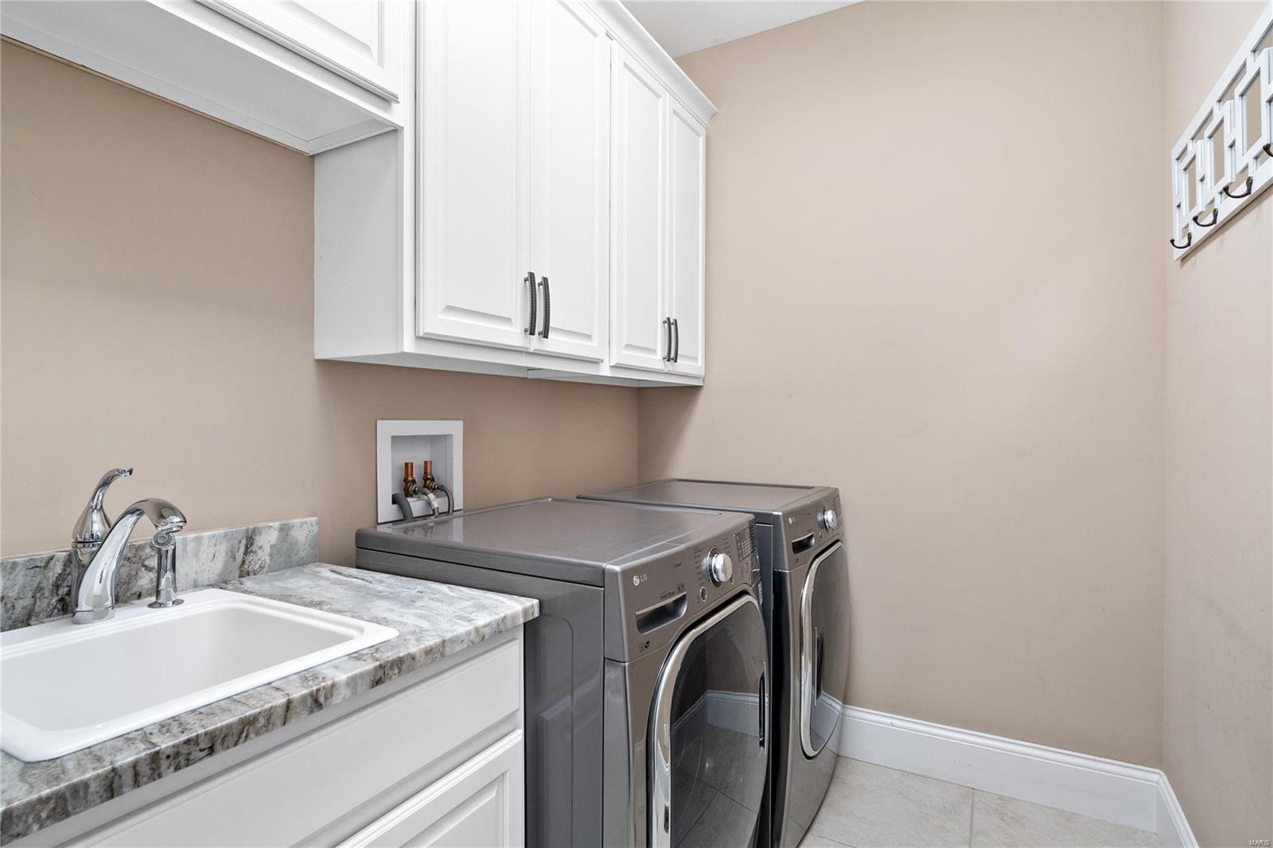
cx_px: 636
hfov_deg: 90.0
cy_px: 424
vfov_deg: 67.4
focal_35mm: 18
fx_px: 636
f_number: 7.1
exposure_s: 1/250
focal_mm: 9
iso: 400
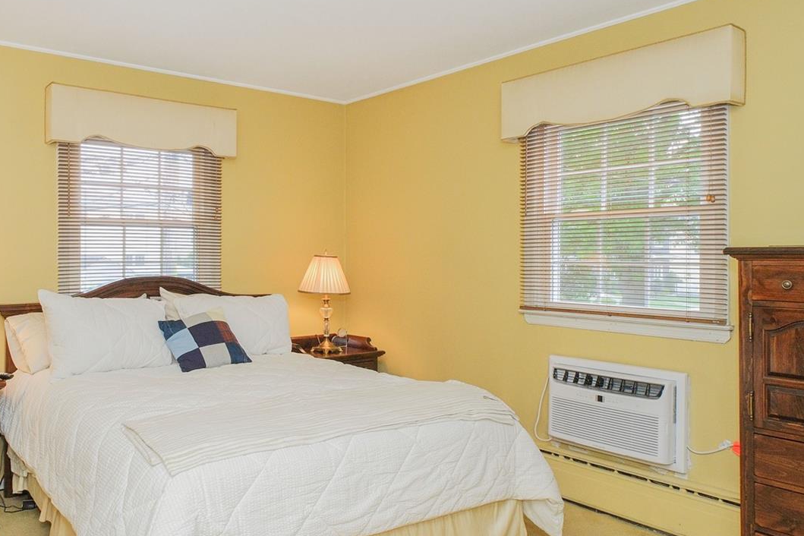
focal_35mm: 29
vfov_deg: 45.0
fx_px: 648
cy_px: 265
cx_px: 308
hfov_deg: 62.9
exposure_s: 1/50
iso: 800
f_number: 8
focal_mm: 10
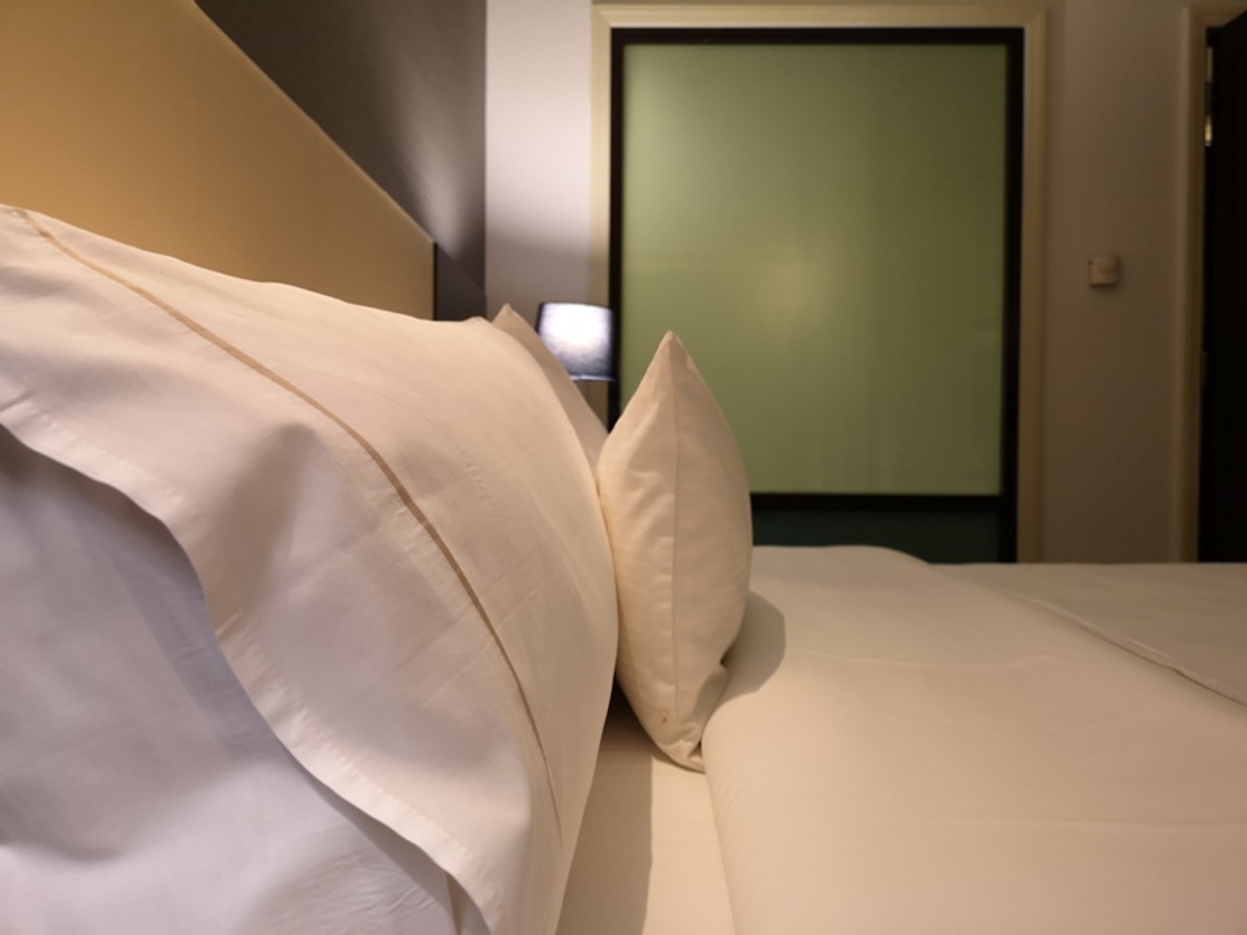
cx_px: 624
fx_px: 973
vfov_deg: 51.4
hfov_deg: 65.3
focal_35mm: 27
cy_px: 468
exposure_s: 1/25
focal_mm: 3.95
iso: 320
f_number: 1.8
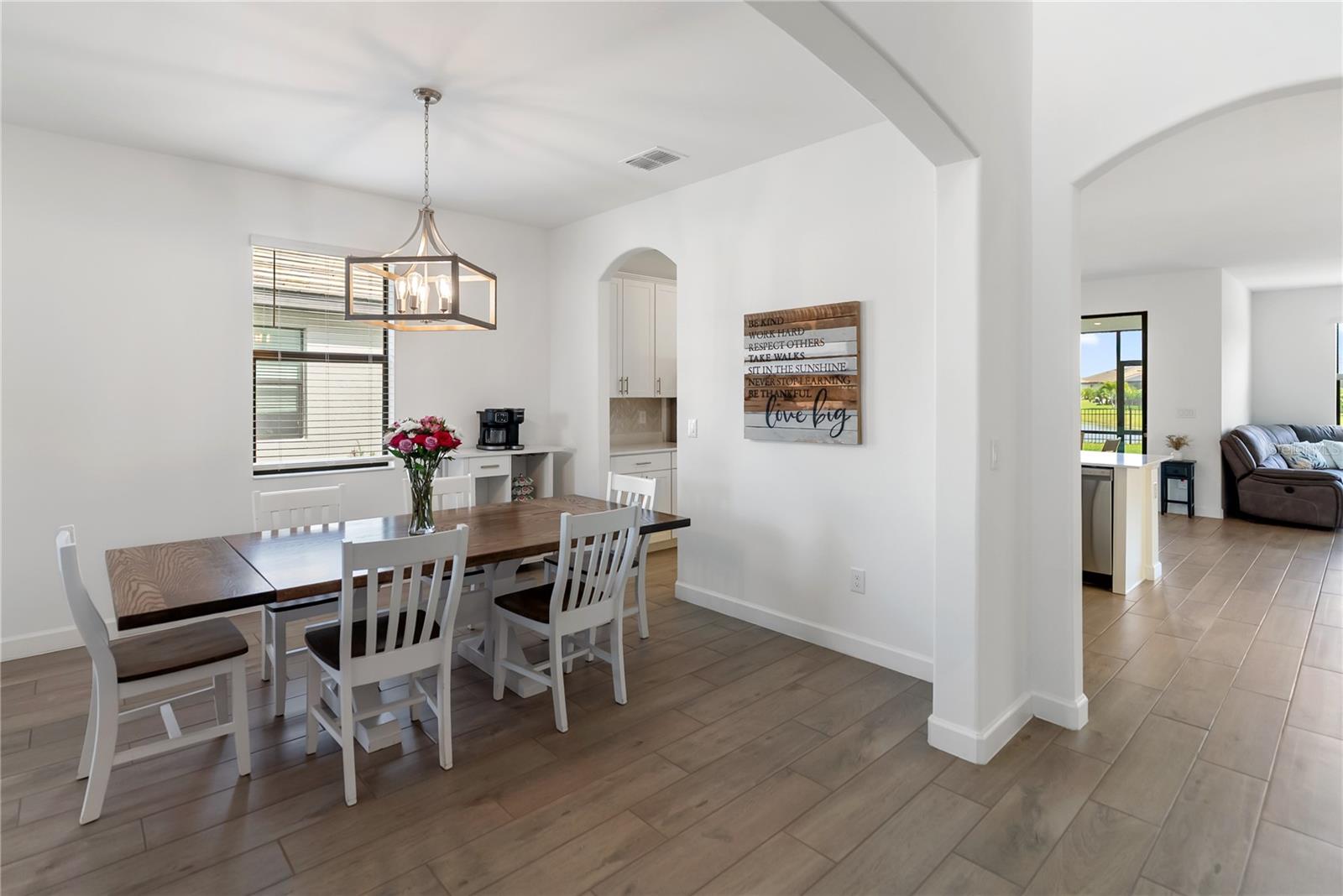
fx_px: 597
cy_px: 448
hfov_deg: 96.7
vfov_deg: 73.8
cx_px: 672
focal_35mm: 16
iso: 200
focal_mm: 16
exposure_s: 1/125
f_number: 2.8
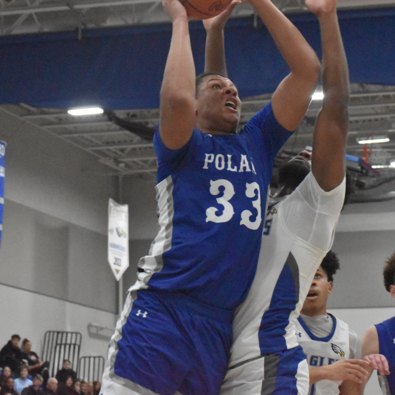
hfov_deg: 12.6
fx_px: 1794
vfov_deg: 12.6
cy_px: 198
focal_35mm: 139
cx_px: 213
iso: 12800
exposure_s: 1/800
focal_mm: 72
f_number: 6.3
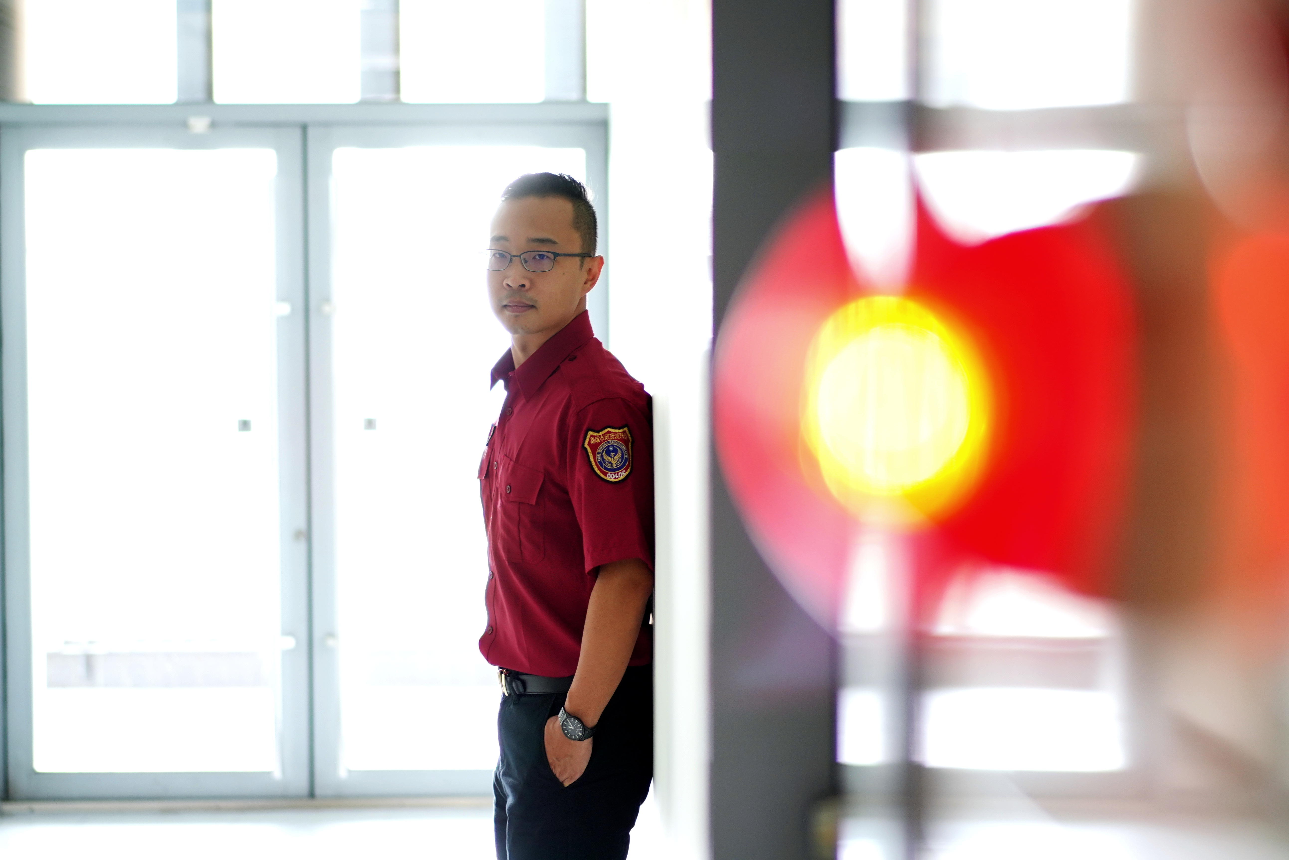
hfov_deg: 24.8
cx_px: 644
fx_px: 2937
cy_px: 430
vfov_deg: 16.7
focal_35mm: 82
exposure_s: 1/30
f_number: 1.8
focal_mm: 55
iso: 400
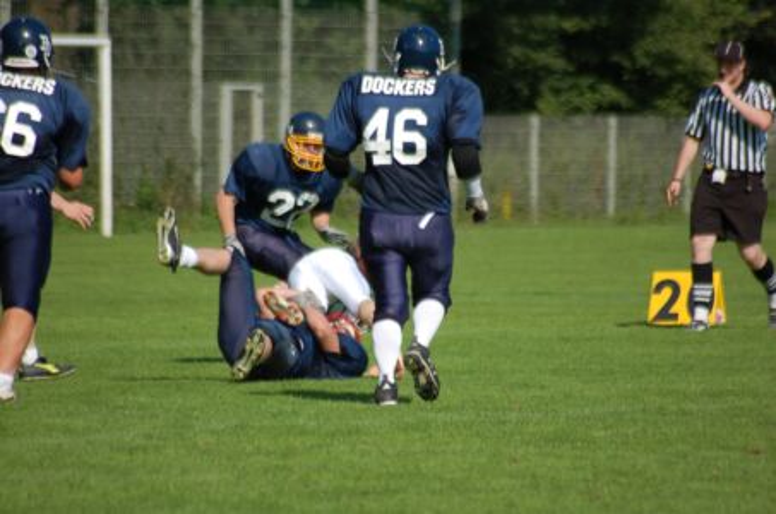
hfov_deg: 4.6
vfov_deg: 3.0
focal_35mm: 450
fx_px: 9680
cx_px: 388
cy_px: 257
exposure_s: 1/1000
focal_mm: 300
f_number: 5.6
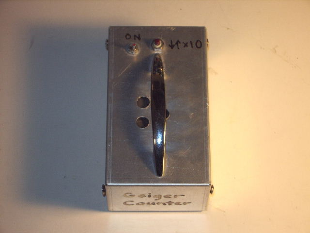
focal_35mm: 105
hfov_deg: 18.7
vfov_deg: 14.1
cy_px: 116
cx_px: 155
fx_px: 940
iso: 200
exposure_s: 1/60
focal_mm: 17.4
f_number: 4.8
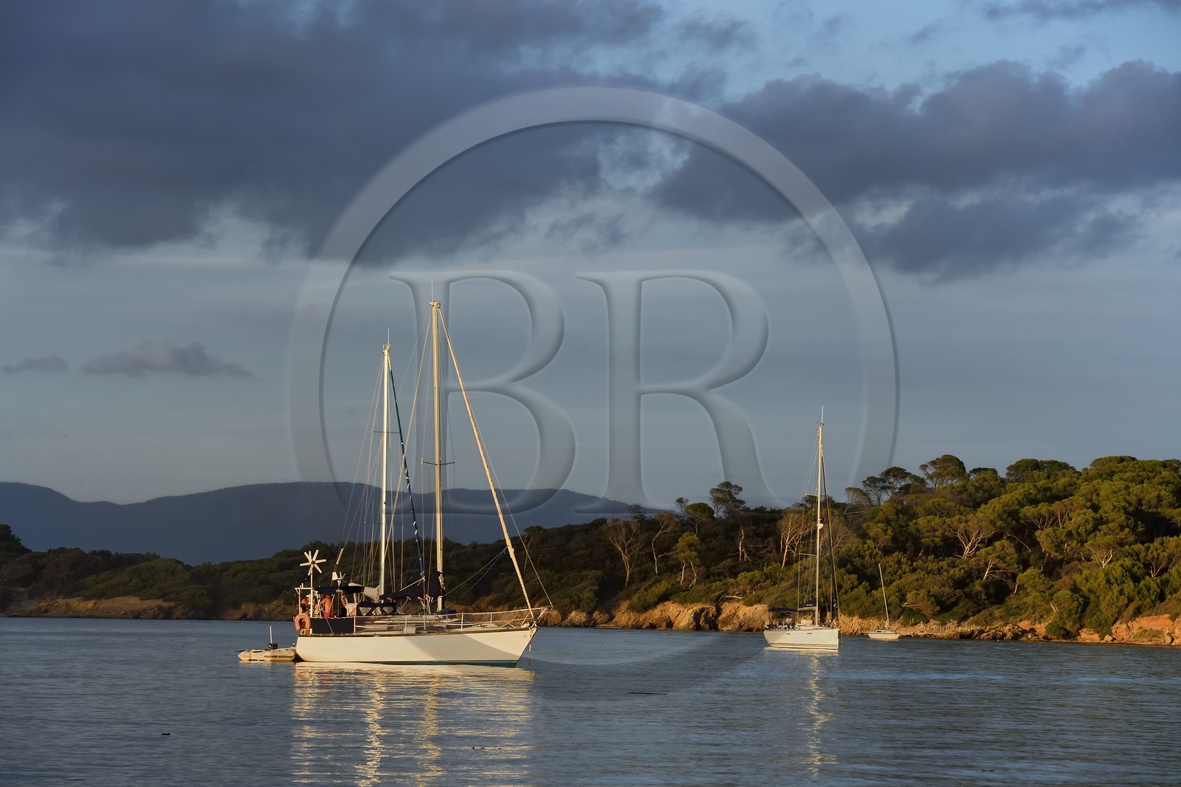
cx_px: 590
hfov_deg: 10.3
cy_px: 394
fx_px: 6559
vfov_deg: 6.9
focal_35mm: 200
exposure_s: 1/250
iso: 400
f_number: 11
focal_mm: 200
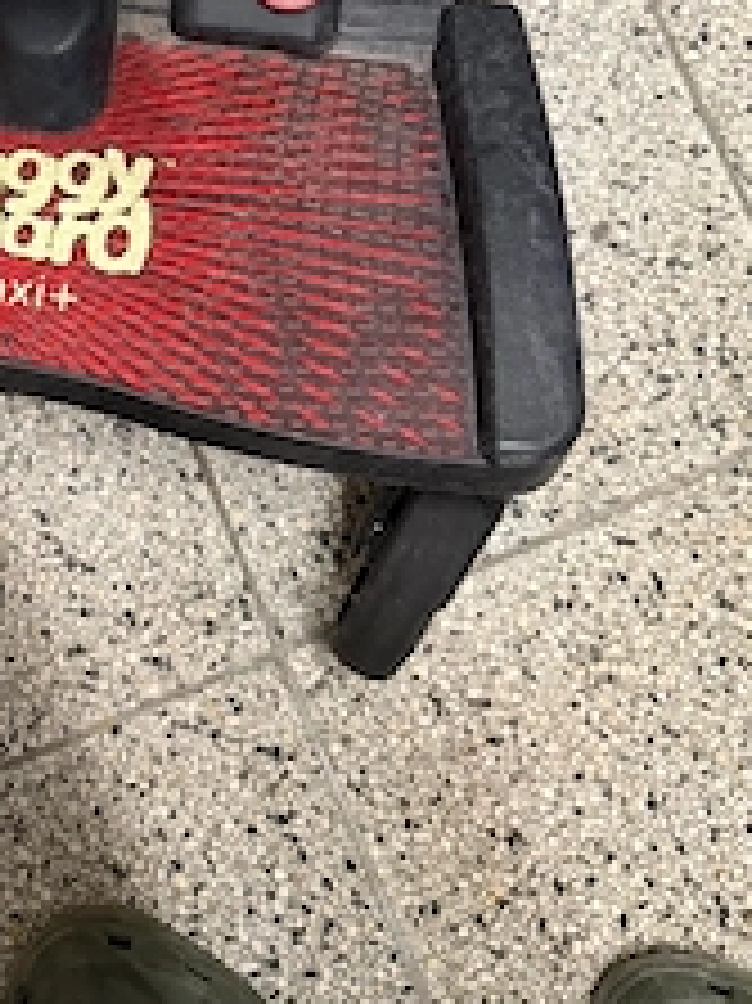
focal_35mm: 43
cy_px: 131
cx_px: 104
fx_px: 1247
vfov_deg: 41.0
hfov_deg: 32.2
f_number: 1.78
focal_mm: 6.76
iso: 500
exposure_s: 1/60
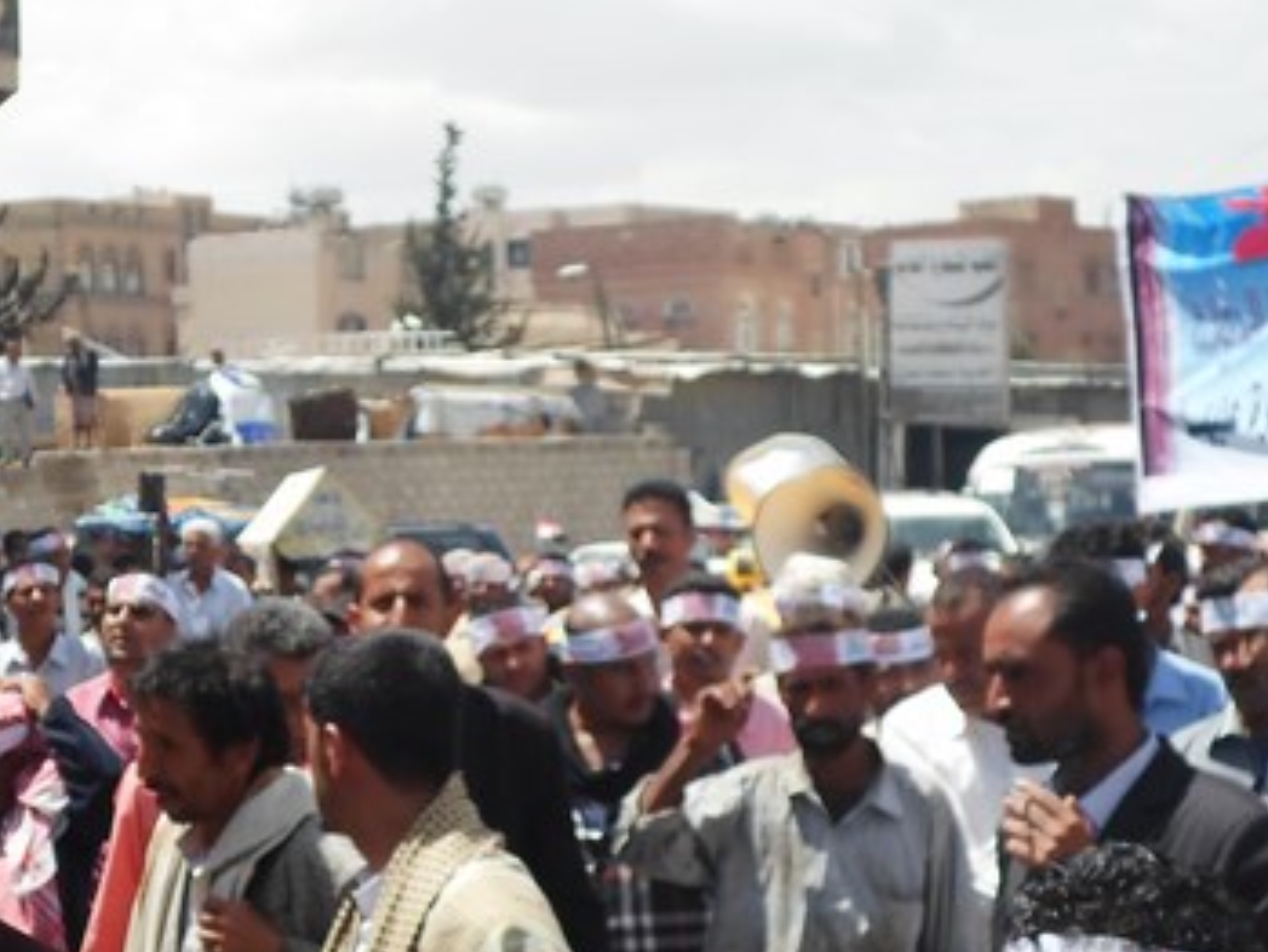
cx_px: 429
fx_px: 3628
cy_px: 505
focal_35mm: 99
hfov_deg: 19.8
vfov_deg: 14.9
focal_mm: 9.7
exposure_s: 1/750
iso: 80
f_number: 3.6
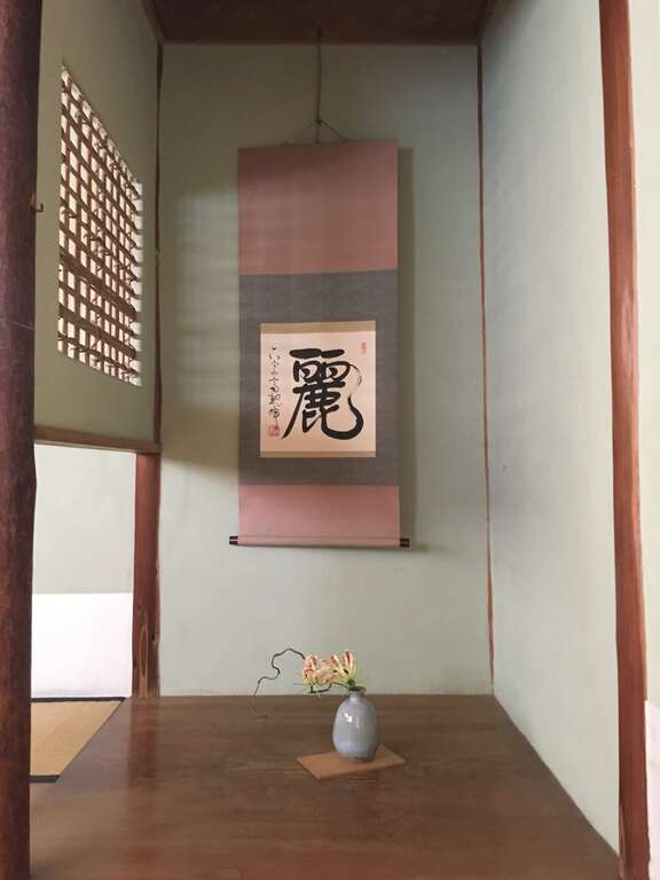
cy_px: 440
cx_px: 330
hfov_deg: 48.2
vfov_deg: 61.7
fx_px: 737
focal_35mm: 29
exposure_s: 1/15
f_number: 2.2
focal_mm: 4.15
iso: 400
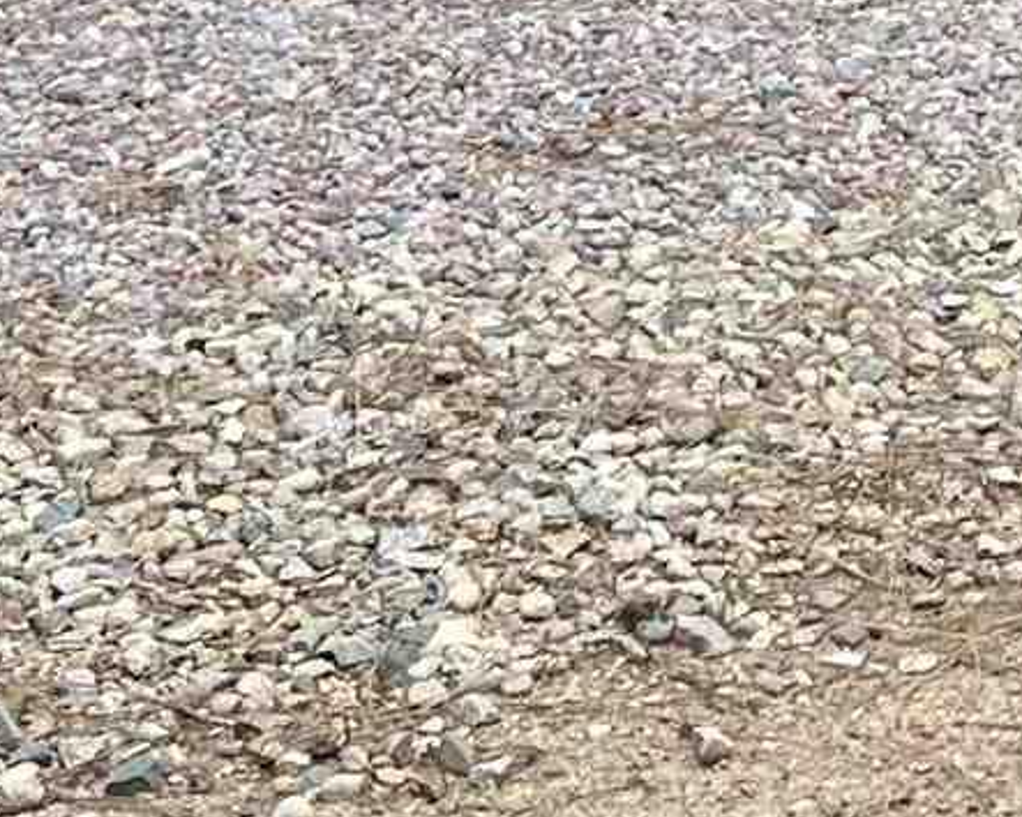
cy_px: -1159
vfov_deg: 8.1
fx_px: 5321
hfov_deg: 10.6
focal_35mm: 176
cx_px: 1497
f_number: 1.5
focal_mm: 5.7
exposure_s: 1/434
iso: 50
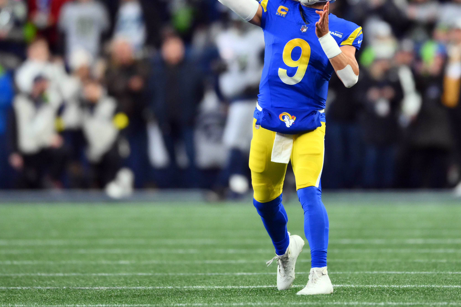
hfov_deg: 2.6
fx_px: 10267
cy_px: 106
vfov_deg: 1.7
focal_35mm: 802
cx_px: 302
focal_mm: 400
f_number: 2.8
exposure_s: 1/1600
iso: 1600
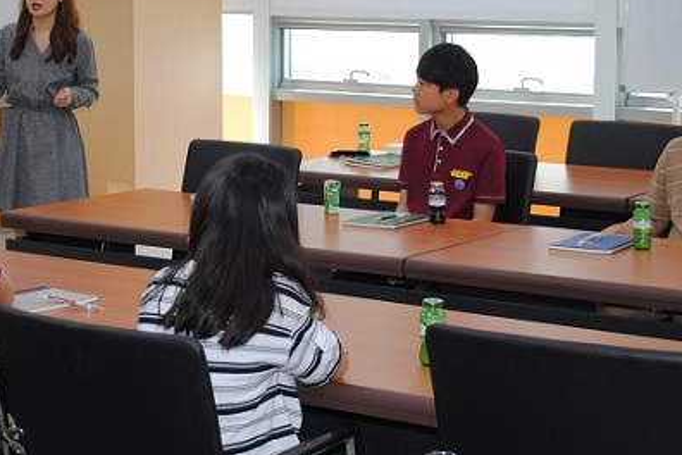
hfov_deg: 23.0
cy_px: 103
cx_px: 243
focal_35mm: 88
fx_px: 1667
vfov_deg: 15.4
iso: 200
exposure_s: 1/60
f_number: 4.5
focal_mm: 29
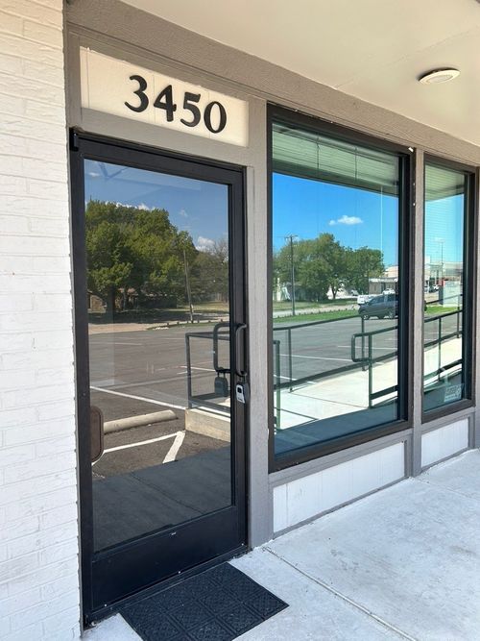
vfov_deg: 67.3
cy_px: 320
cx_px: 240
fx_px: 481
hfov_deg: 53.0
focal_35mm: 26
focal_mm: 5.7
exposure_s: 1/780
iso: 50
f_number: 1.5
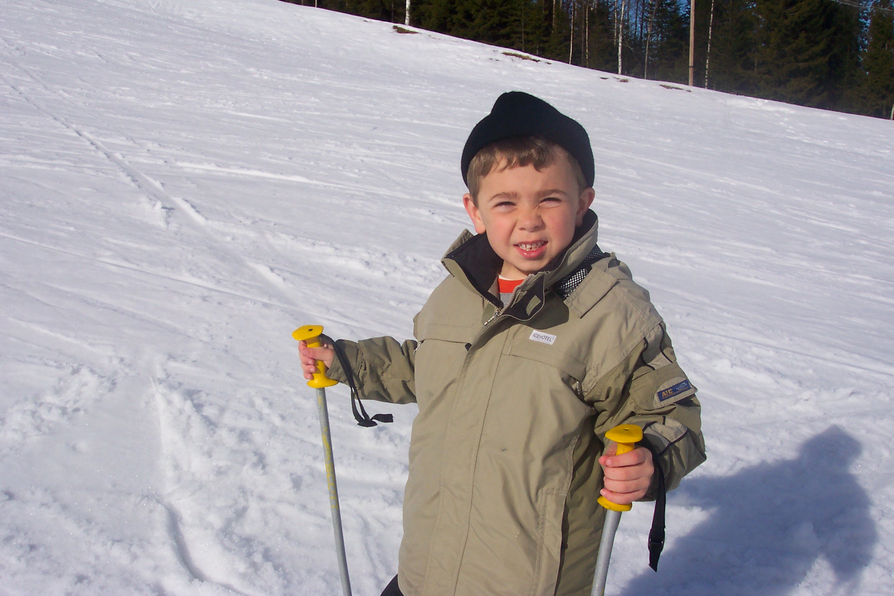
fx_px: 944
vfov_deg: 35.1
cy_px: 298
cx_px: 447
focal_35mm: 38
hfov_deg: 50.7
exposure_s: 1/1000
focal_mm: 8
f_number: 4.8
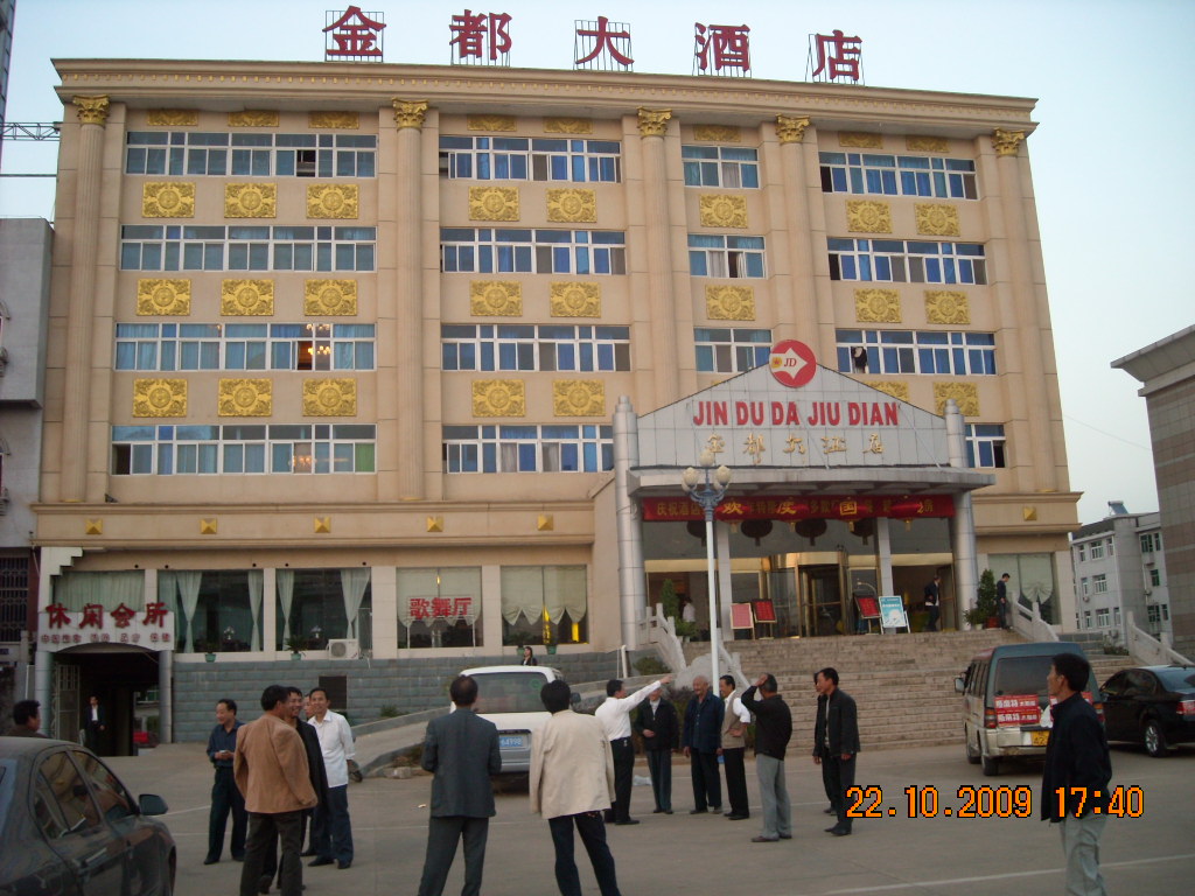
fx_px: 1208
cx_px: 598
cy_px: 448
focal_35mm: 35
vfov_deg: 40.7
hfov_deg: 52.6
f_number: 2.8
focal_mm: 5.7
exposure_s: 1/60
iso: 135
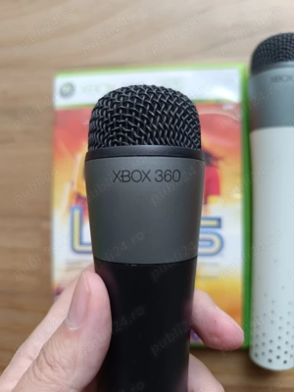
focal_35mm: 24
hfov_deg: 56.8
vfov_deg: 71.6
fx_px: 272
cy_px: 196
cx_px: 147
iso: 1116
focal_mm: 6.14
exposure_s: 1/50
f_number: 1.65
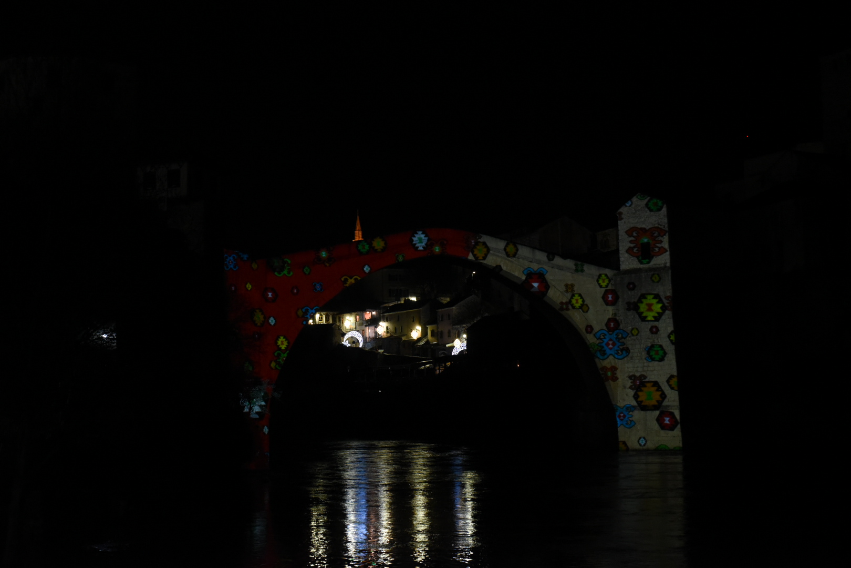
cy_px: 284
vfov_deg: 27.0
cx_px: 426
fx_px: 1182
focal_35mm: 50
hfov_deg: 39.6
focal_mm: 50
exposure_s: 1/100
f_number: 4.5
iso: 5000
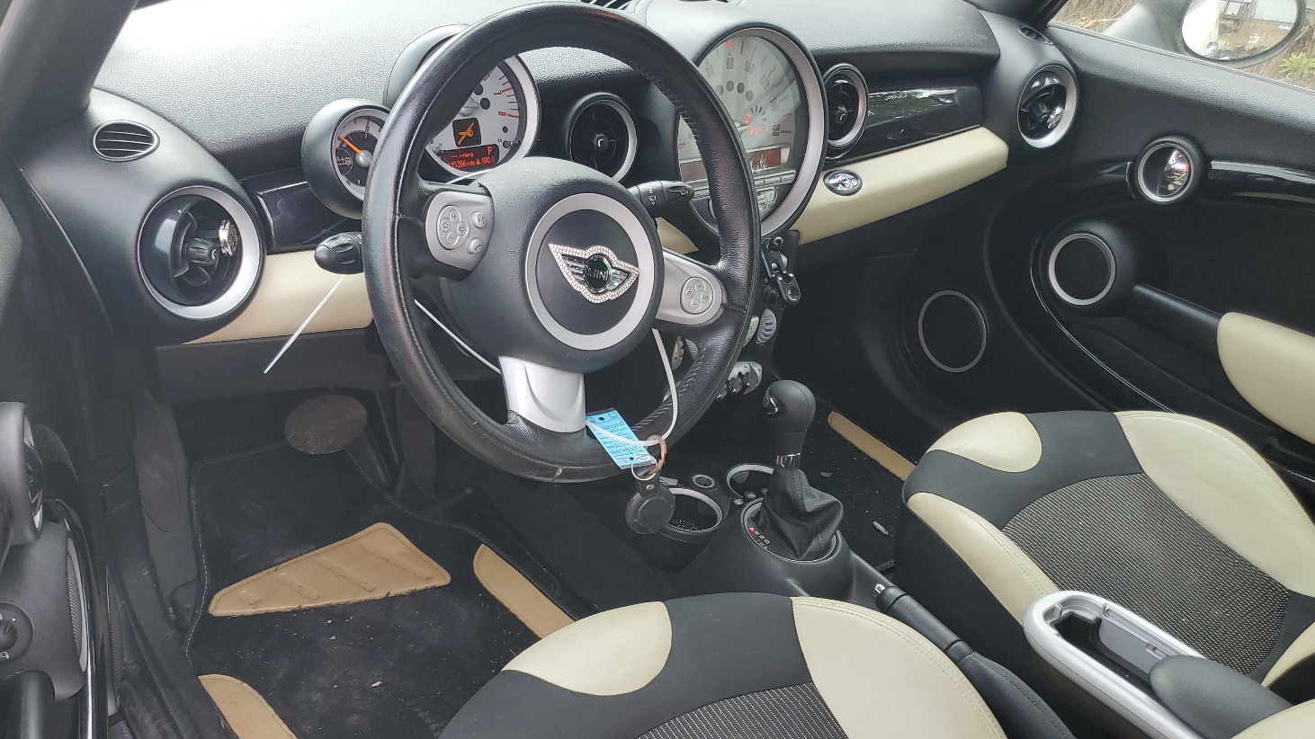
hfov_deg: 62.5
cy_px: 532
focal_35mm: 31
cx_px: 597
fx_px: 1081
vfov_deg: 37.1
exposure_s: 1/185
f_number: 1.5
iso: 50
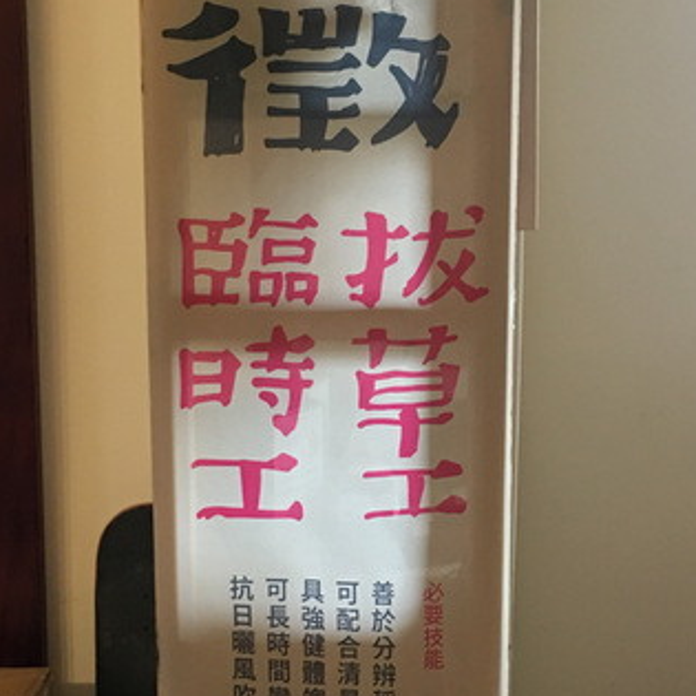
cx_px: 340
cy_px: 407
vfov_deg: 26.5
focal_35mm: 65
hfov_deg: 26.5
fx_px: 1479
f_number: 2.2
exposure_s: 1/10
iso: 100
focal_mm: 4.15
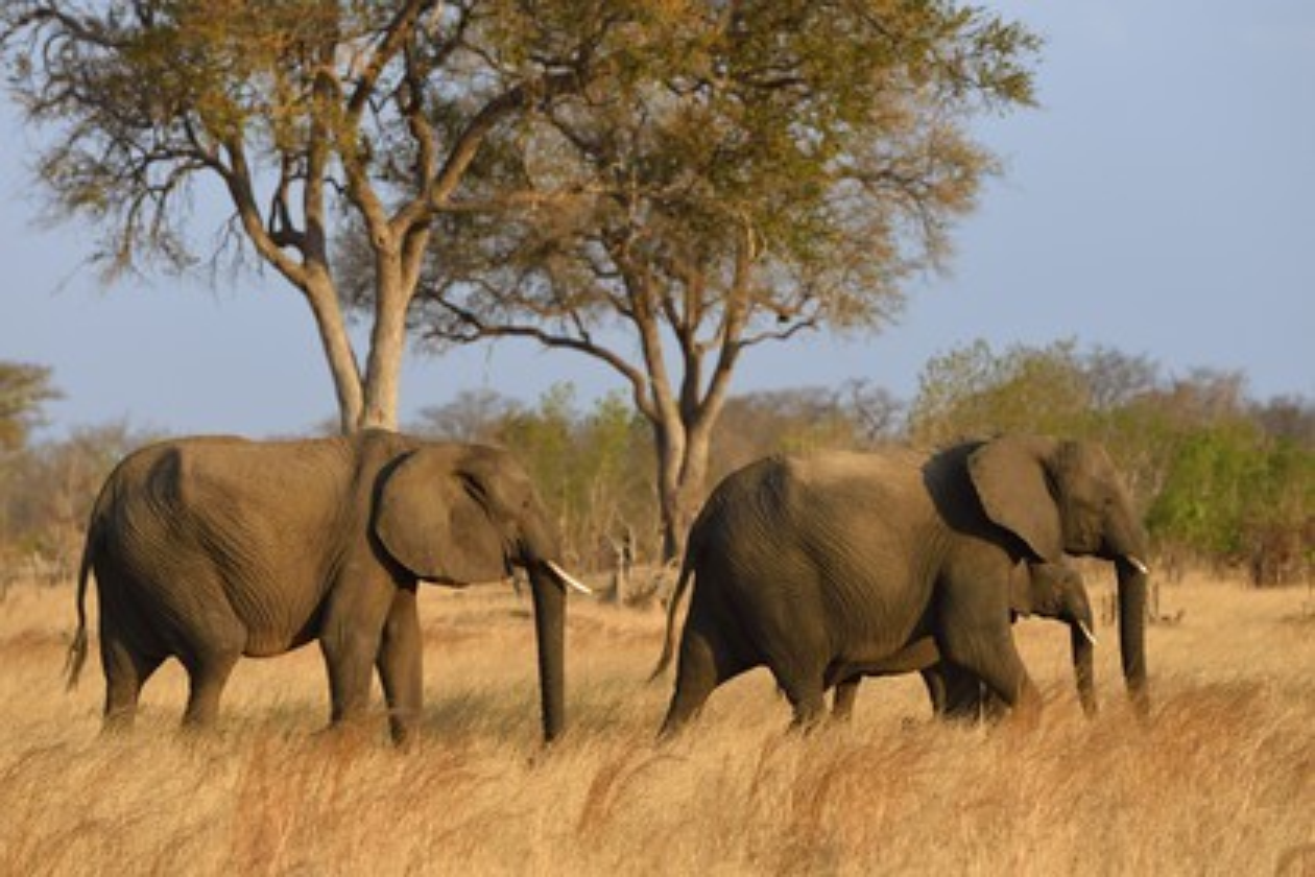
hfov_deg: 7.9
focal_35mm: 260
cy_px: 438
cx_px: 658
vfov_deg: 5.3
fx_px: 9496
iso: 800
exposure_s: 1/1000
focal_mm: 260
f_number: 7.1
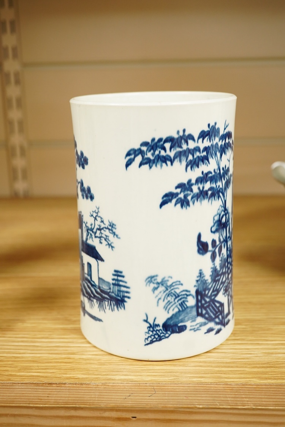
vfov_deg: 43.6
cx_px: 142
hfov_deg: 29.9
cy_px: 214
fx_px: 534
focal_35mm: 45
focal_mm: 30
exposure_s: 1/125
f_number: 7.1
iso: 2000
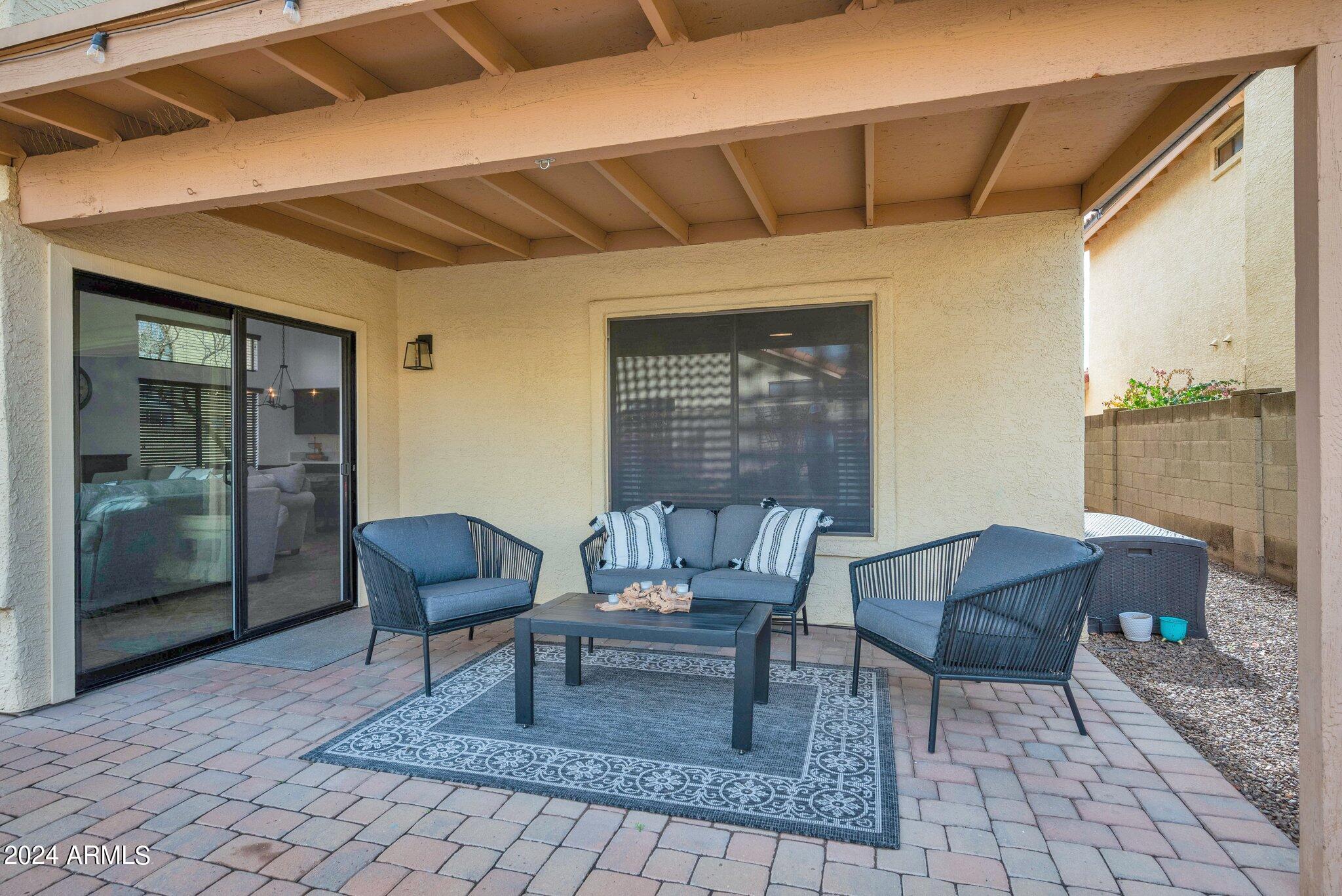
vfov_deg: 68.9
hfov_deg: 91.6
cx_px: 671
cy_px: 448
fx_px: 653
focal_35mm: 18
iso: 250
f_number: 7.1
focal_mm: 17.5
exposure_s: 1/200
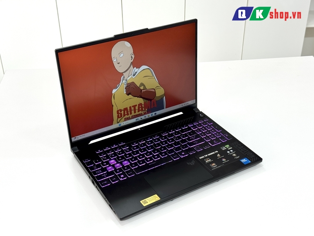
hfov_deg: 39.7
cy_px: 118
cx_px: 157
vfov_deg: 30.3
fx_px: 435
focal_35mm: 48
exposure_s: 1/121
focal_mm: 6.76
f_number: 1.78
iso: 80
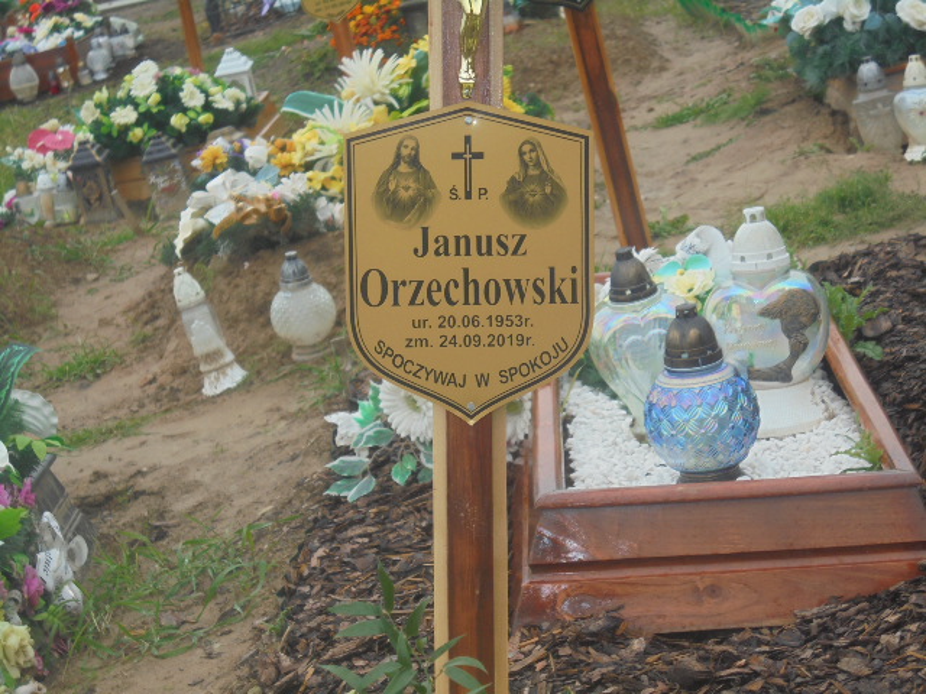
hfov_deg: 20.9
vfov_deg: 15.7
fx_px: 2515
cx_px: 463
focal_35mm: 94
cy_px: 347
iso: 100
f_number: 4.7
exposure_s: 1/125
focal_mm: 16.9
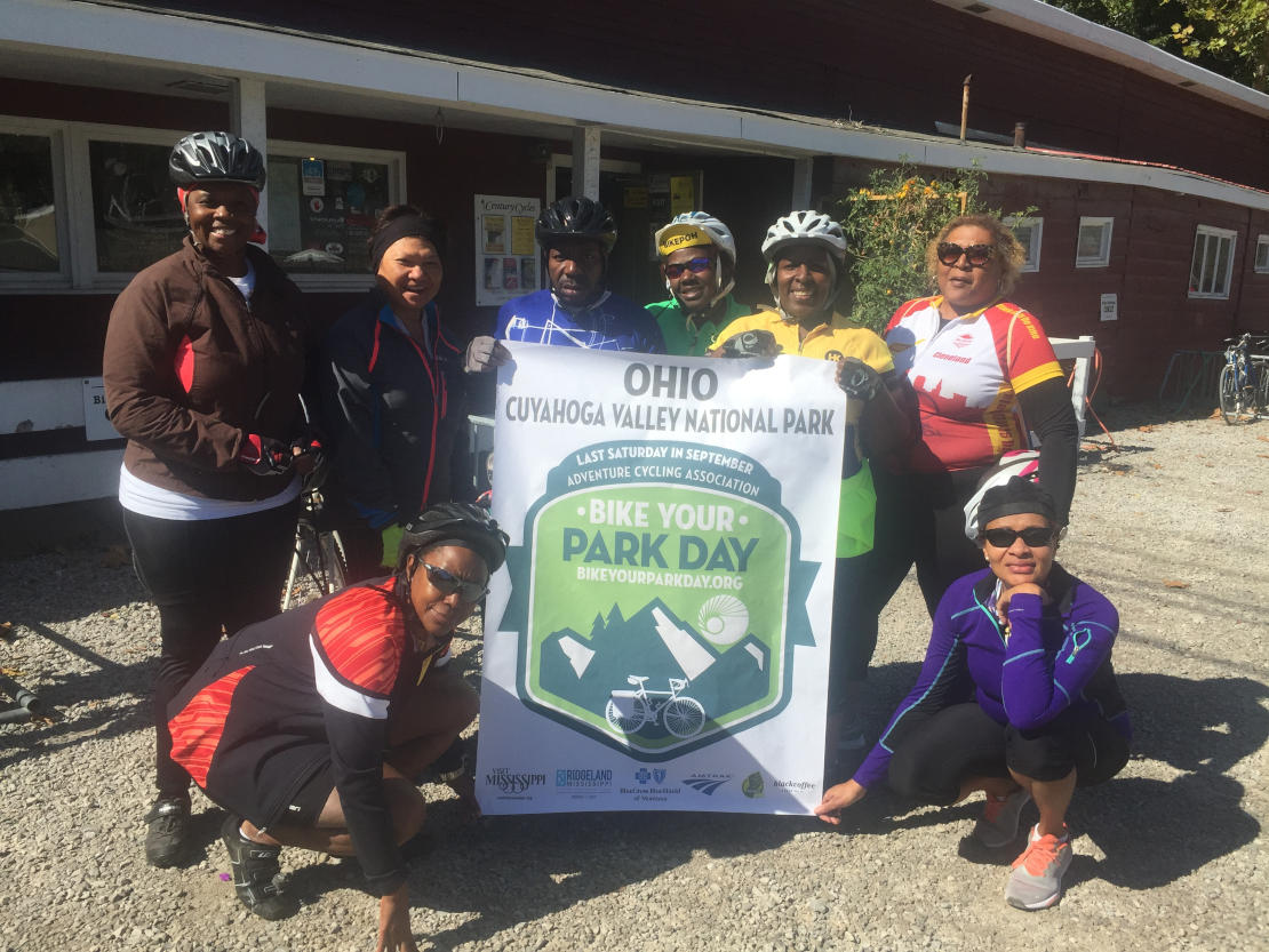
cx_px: 634
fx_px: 1063
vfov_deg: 48.2
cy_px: 476
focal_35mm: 29
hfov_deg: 61.6
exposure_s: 1/2475
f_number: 2.2
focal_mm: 4.15
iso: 32
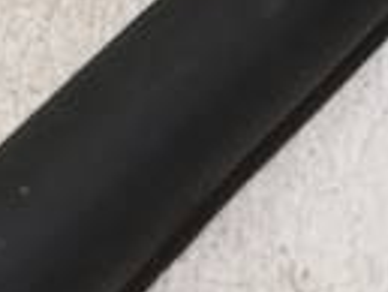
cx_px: -259
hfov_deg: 8.9
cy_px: -175
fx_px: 2401
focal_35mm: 214
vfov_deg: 6.8
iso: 50
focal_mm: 3.95
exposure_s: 1/50
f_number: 1.8
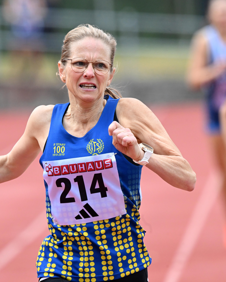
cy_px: 141
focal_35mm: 1127
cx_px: 84
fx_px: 9423
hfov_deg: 1.4
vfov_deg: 1.7
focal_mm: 800
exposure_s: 1/1250
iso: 3200
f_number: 11
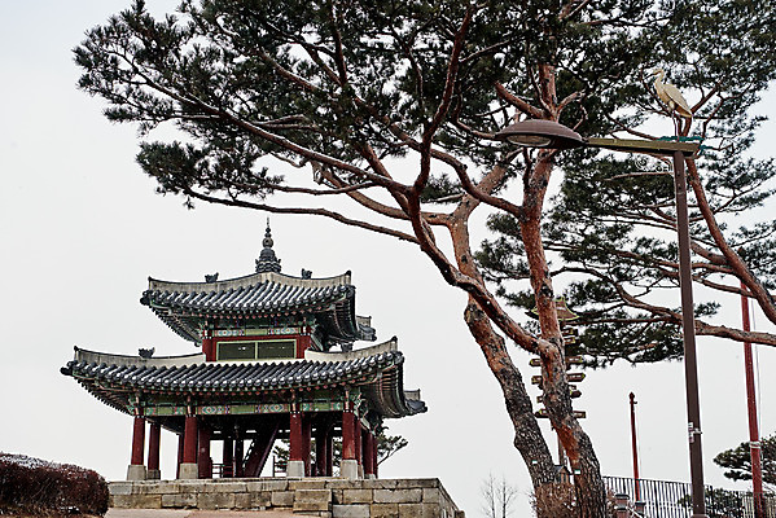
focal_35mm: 48
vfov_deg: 28.1
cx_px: 388
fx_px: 1035
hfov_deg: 41.1
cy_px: 259
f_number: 5.6
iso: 400
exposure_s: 1/2500
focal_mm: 48
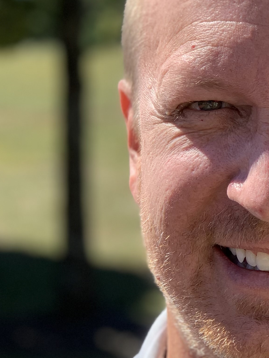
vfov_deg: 14.4
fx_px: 1419
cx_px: 297
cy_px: 190
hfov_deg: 10.7
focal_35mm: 137
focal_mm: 6
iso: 16
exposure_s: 1/387
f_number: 2.4
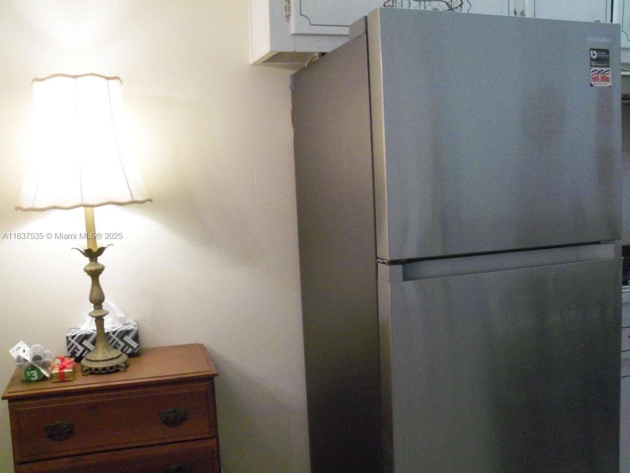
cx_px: 315
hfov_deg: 52.6
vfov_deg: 40.7
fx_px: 637
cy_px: 236
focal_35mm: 35
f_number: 3
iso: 400
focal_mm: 6.3
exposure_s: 1/30
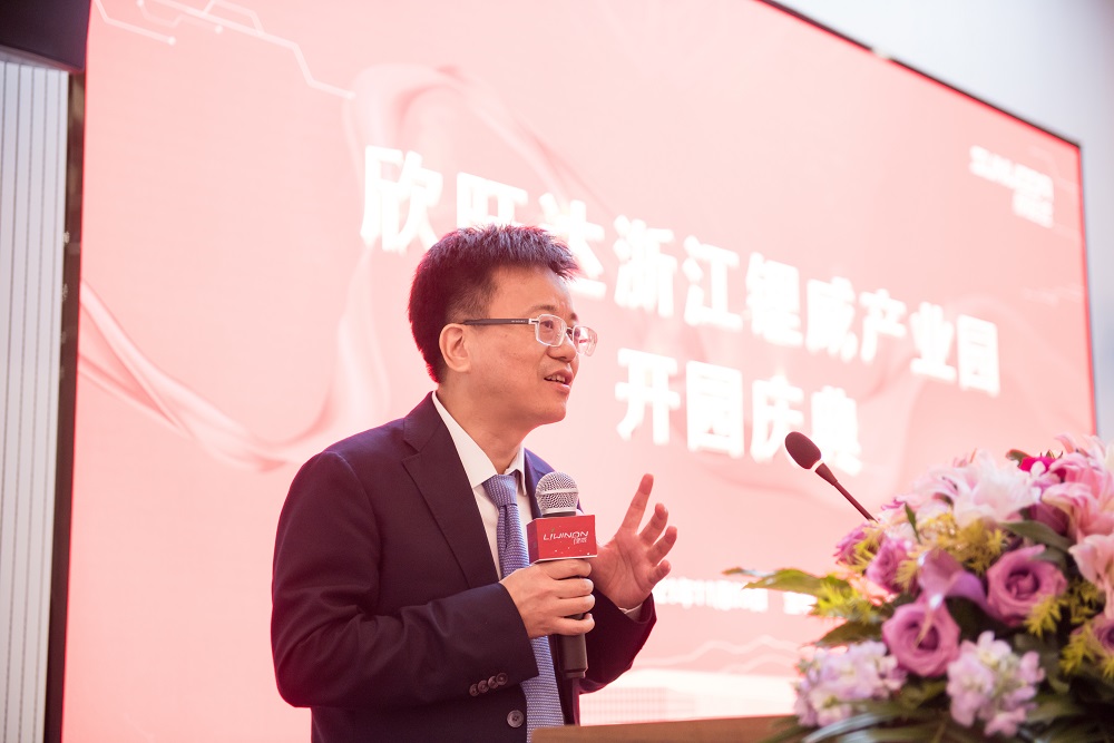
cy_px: 372
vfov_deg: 22.6
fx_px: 1857
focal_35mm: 60
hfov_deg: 33.4
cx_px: 557
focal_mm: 60
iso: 1250
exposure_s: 1/180
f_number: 2.8
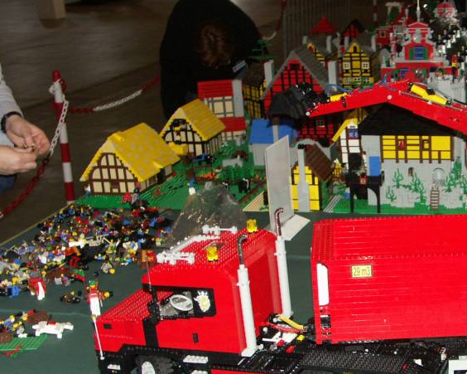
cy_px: 295
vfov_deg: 24.2
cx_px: 405
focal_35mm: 62
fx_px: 857
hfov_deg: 29.4
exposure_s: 1/50
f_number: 2.8
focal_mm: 9.14
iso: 200
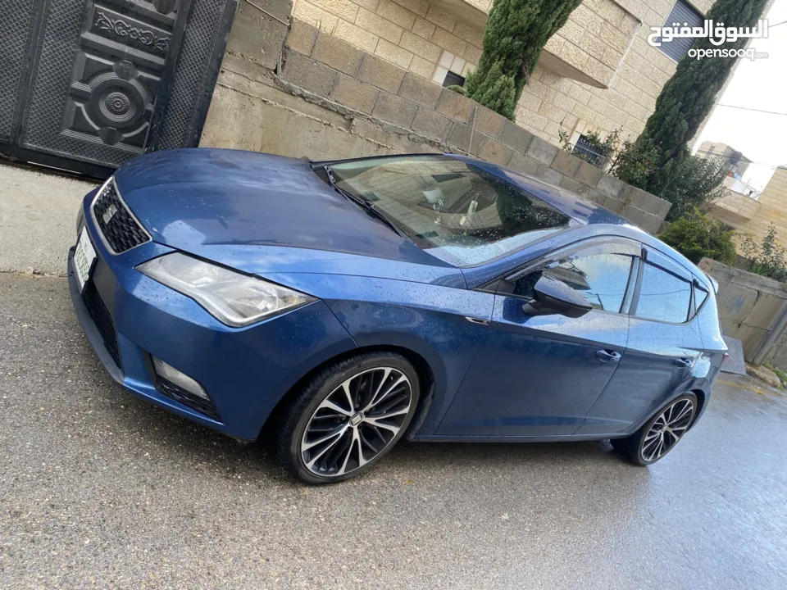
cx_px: 394
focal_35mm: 26
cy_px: 295
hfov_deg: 67.3
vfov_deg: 53.1
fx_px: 591
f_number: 1.8
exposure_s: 1/121
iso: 50
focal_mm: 4.25
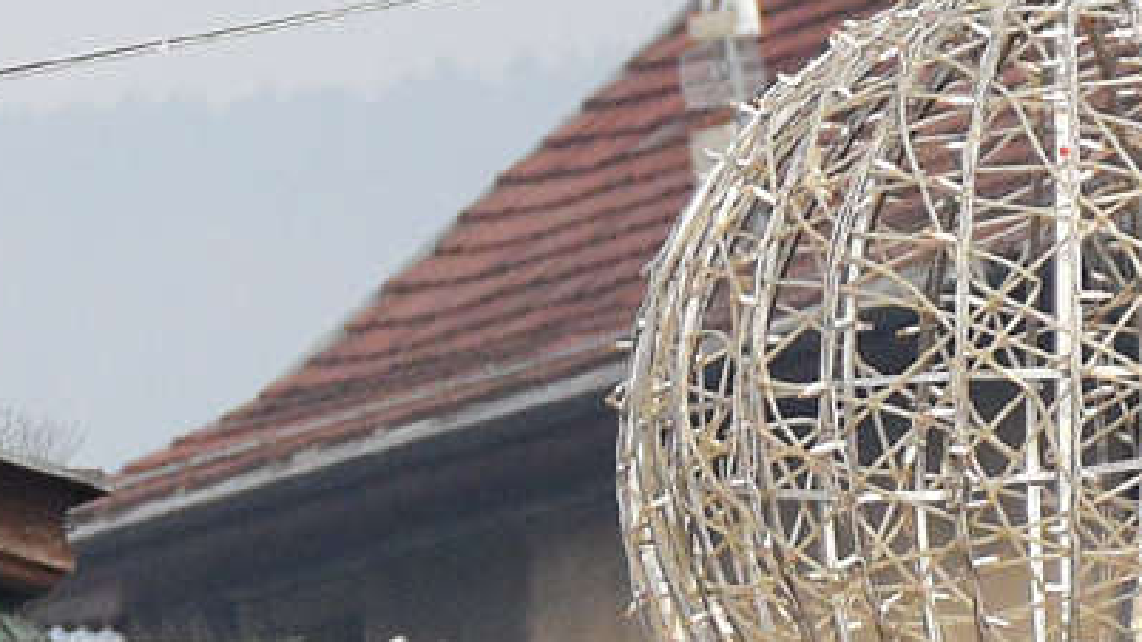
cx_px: -834
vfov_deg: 1.6
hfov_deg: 2.8
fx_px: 23495
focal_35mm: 776
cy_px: 1355
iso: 800
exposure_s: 1/2000
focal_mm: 70
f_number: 5
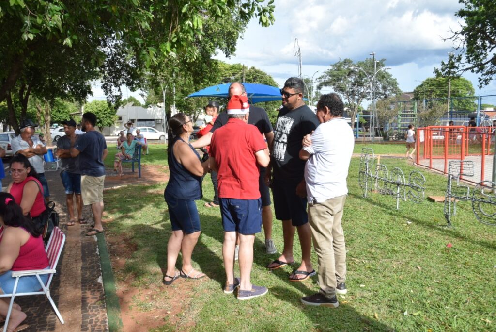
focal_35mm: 33
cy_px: 166
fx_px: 455
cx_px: 248
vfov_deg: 40.0
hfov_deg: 57.2
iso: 200
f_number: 9
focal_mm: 22
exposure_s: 1/320
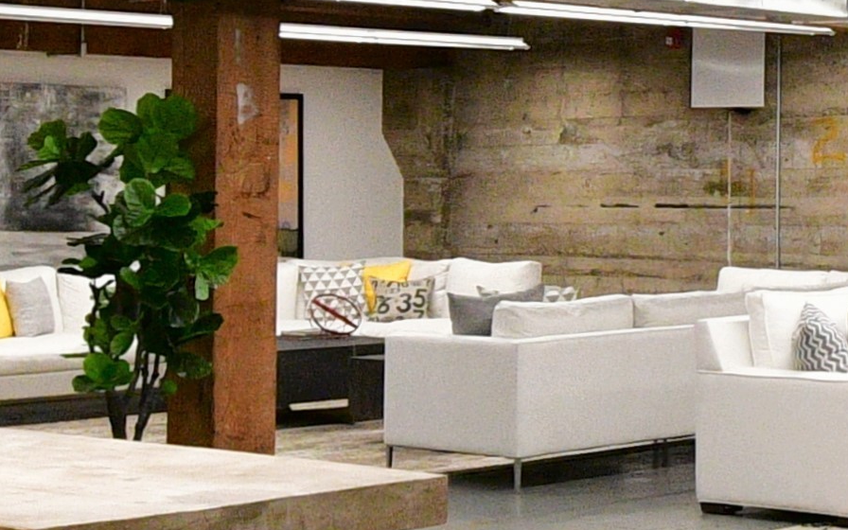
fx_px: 1918
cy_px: 102
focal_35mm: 83
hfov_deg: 20.1
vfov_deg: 15.6
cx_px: 1392
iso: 1800
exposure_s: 1/50
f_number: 8
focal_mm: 10
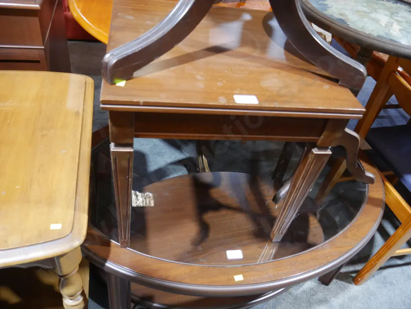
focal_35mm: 28
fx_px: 333
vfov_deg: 49.8
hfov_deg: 63.4
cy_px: 154
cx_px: 206
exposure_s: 1/60
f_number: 3.5
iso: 1600
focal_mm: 14
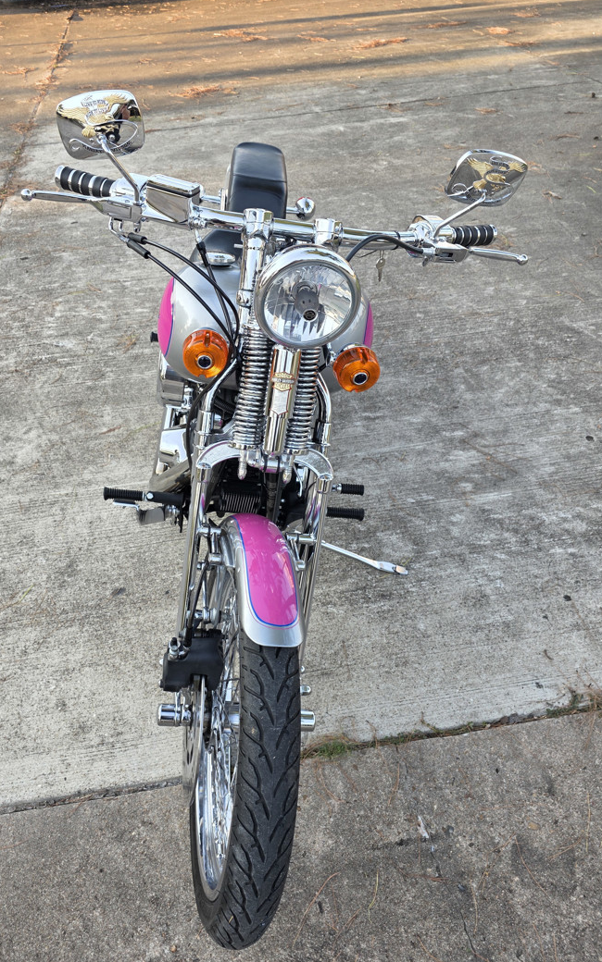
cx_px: 236
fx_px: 656
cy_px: 480
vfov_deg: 72.5
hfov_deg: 48.9
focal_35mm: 25
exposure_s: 1/180
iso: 40
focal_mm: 6.3
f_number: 1.7
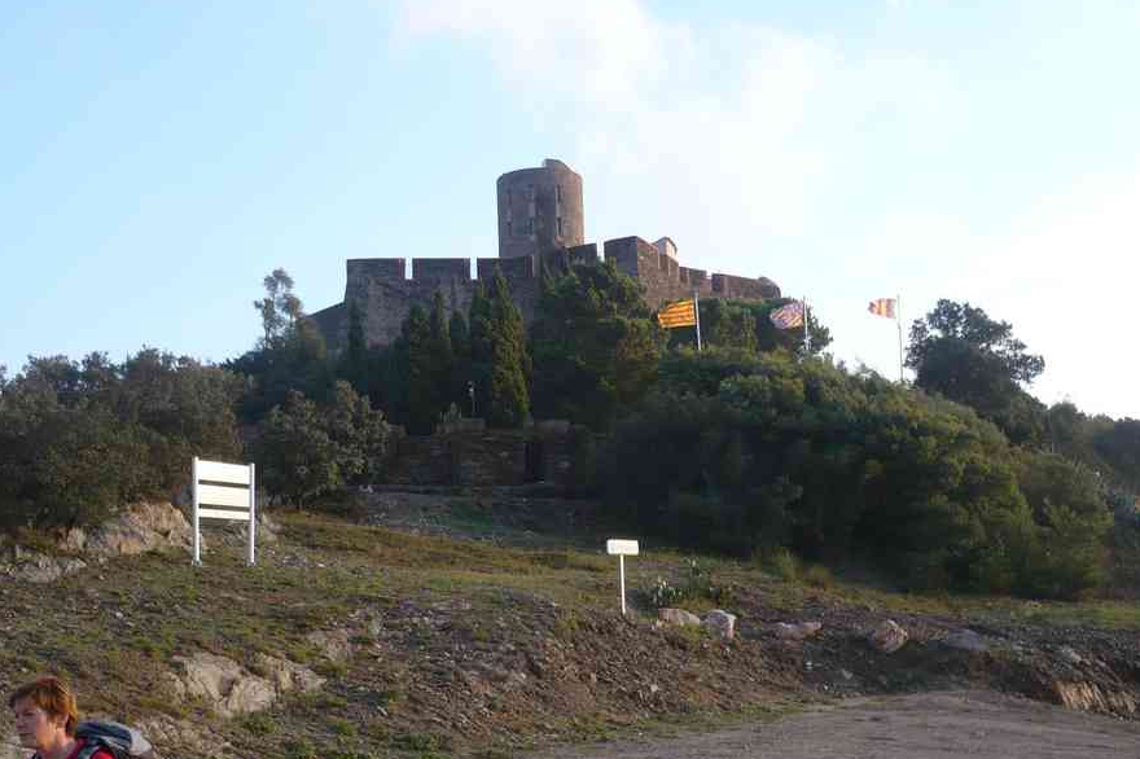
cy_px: 418
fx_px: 1329
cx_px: 570
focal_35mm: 42
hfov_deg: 46.4
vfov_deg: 31.8
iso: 100
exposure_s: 1/400
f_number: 2.8
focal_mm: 5.8
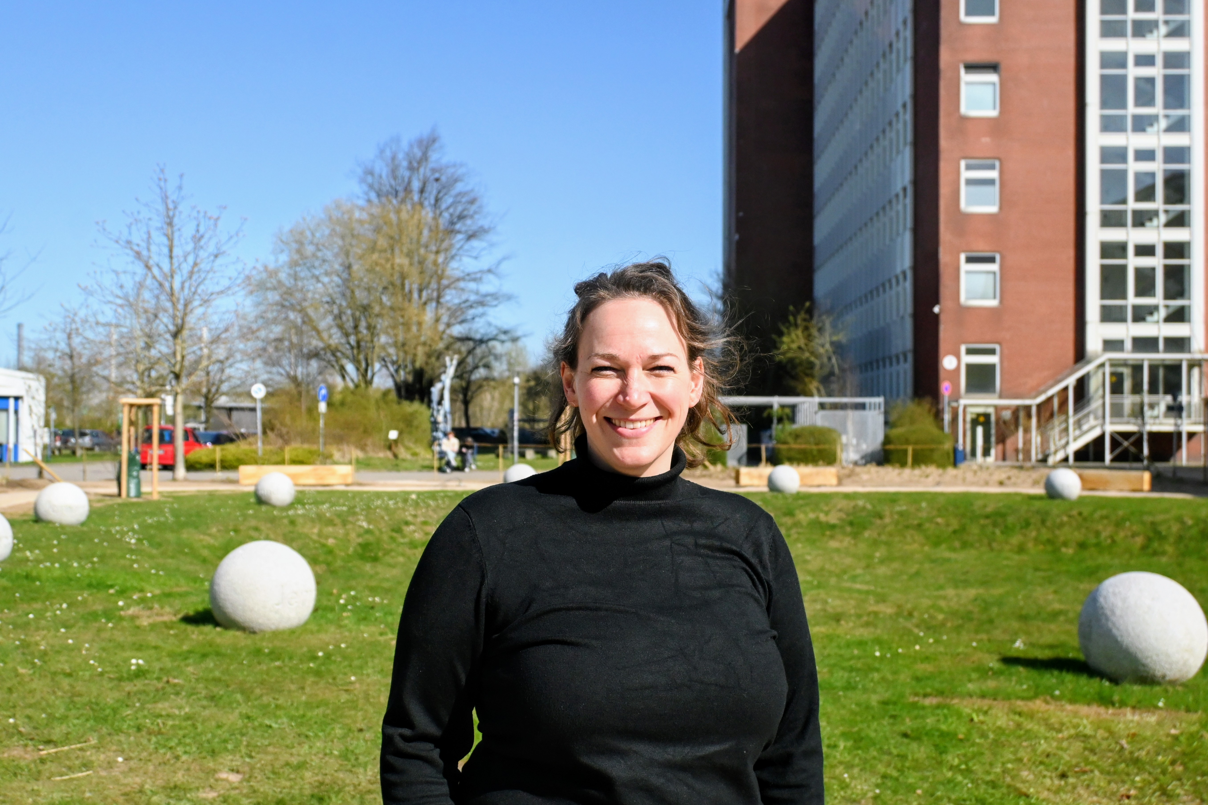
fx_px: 1309
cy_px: 402
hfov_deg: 49.6
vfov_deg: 34.2
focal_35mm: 39
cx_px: 604
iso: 1250
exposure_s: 1/4000
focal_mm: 26
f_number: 5
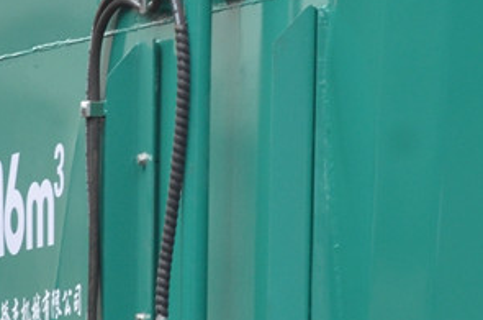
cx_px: 567
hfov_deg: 5.4
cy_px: 555
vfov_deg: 3.6
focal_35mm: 382
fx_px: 5111
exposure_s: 1/100
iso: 400
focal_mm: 50
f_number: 9
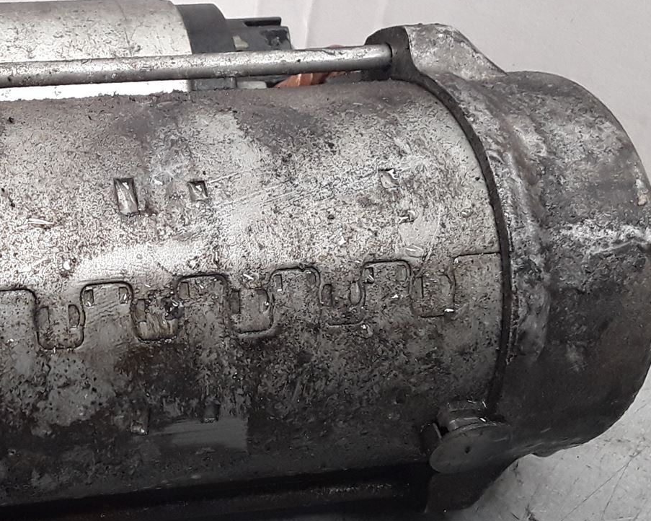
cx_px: 34
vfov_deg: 24.6
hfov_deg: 29.0
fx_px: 1194
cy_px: 293
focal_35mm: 62
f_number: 1.9
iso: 64
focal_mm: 2.91
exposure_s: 1/50
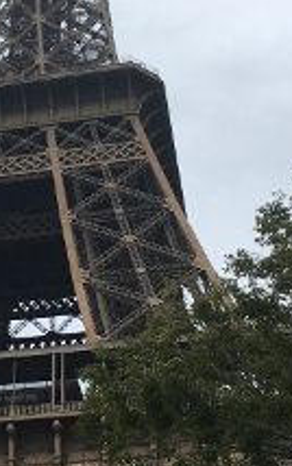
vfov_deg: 22.5
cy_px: 192
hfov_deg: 13.9
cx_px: -26
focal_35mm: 92
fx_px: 1170
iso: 25
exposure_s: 1/591
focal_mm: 4.15
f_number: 2.2
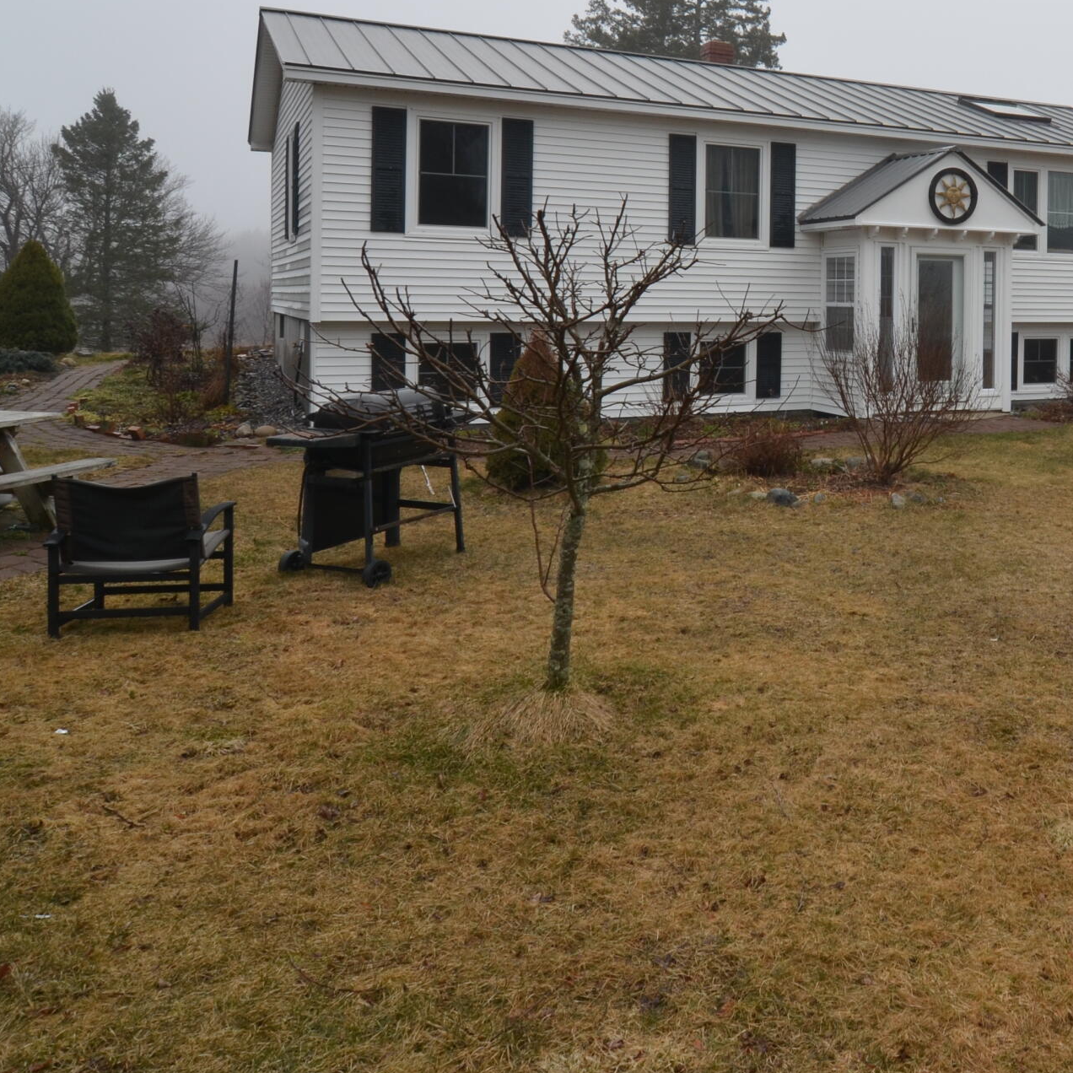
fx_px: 1157
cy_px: 315
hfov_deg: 45.4
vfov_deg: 48.5
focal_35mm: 33
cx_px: 952
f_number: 8
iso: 200
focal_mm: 11
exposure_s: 1/250
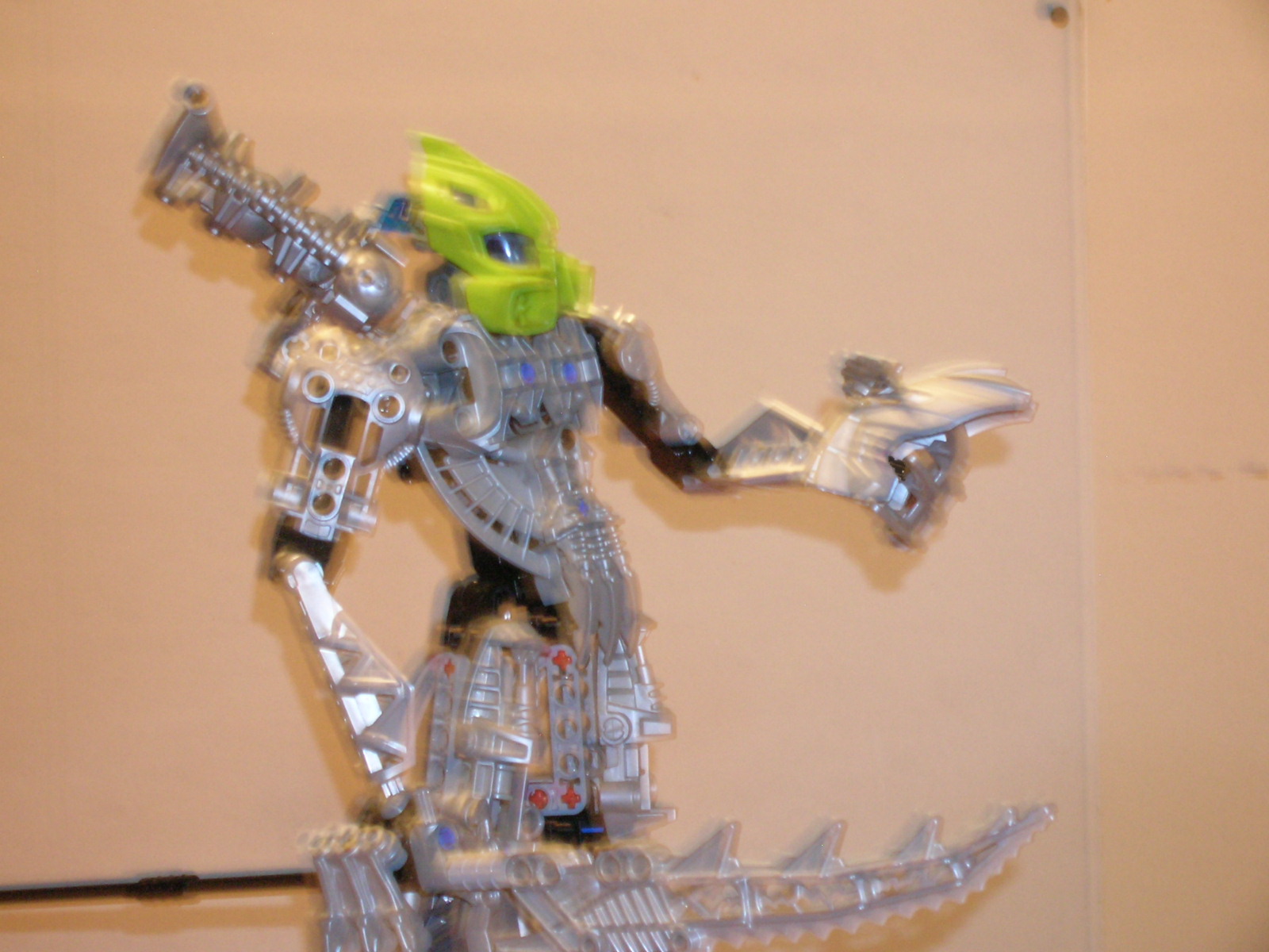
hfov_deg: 19.3
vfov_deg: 14.5
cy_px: 476
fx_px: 3739
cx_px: 634
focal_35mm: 102
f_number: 4.9
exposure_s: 1/1.2
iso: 200
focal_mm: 17.1
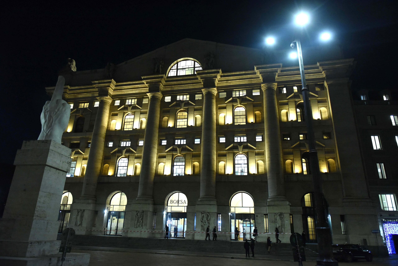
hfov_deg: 73.7
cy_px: 133
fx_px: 265
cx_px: 199
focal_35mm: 24
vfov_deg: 53.2
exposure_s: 1/200
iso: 5000
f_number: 2.8
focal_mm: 24
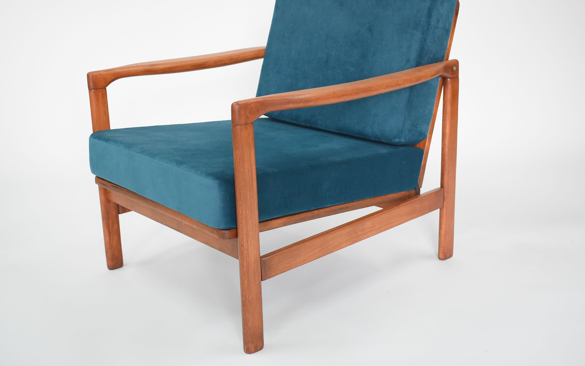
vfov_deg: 28.5
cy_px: 149
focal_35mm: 45
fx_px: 717
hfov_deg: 44.3
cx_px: 271
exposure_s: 1/60
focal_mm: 26
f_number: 4
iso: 1800
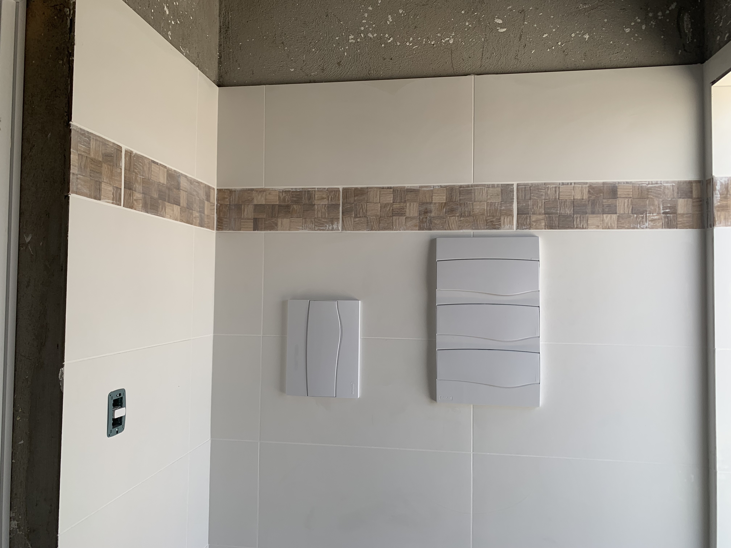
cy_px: 274
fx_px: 549
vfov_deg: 53.1
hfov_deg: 67.3
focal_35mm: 26
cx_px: 366
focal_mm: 4.25
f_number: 1.8
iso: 25
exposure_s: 1/476
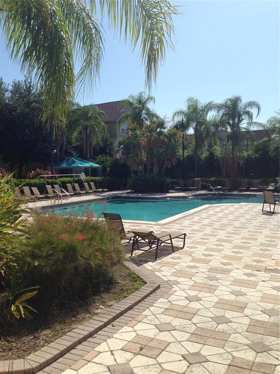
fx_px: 356
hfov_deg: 42.9
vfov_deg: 55.4
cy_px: 187
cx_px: 140
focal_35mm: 33
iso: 50
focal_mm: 4.12
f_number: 2.4
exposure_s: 1/2008
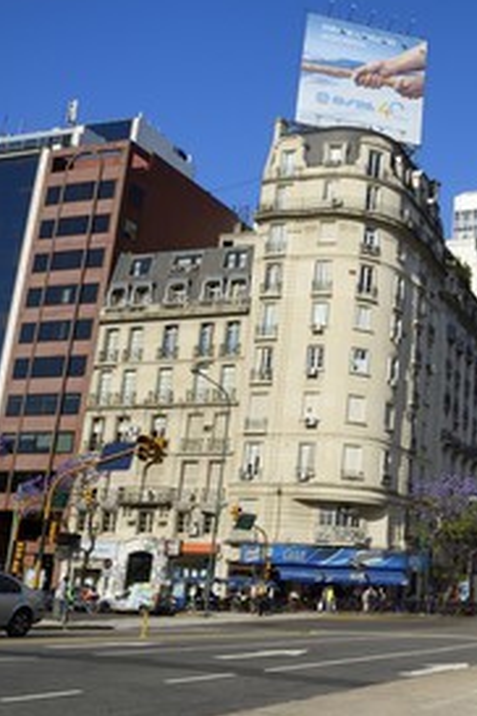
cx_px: 522
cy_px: 354
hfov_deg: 28.4
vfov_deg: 45.4
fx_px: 855
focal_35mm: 43
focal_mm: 28
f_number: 16
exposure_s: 1/500
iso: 400
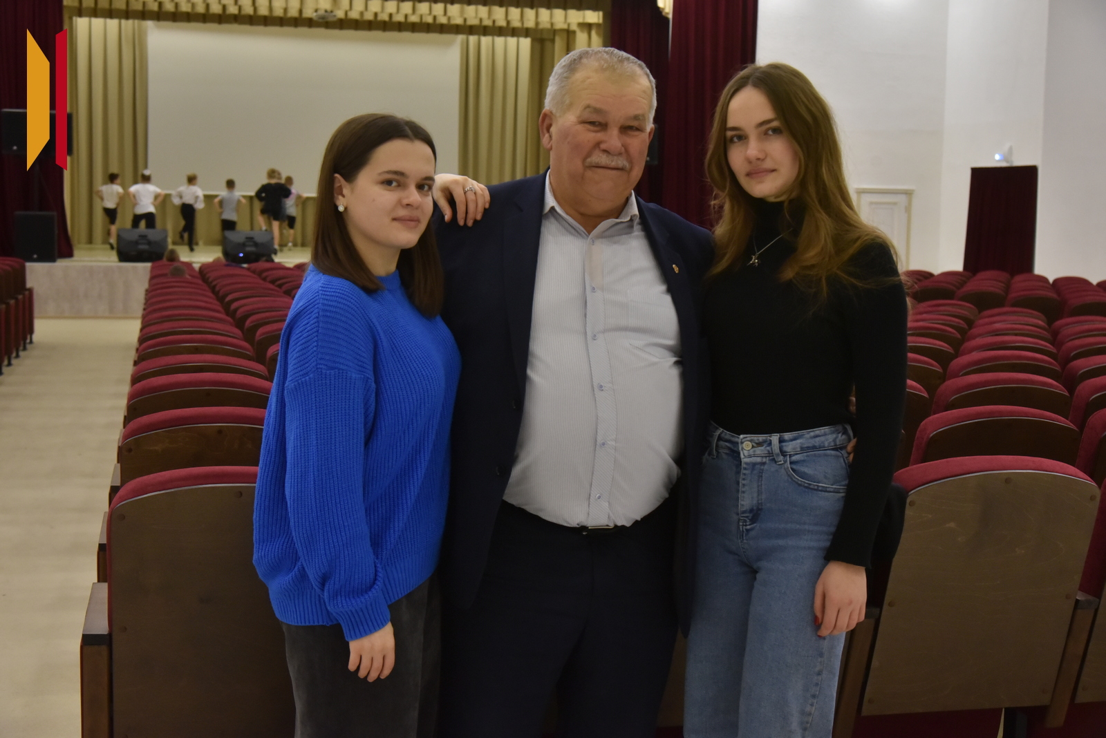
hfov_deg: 39.6
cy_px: 369
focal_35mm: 50
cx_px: 553
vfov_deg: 27.0
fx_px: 1537
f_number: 6.3
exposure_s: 1/100
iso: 2000
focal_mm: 50
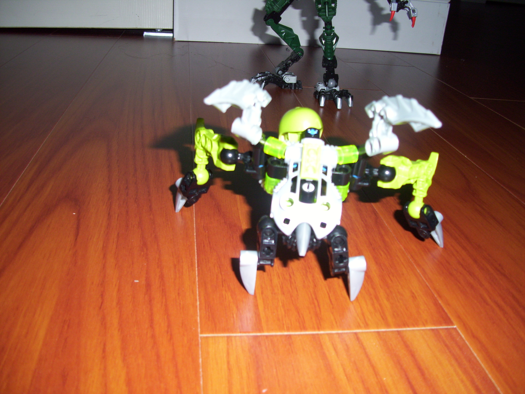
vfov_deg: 41.8
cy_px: 197
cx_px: 262
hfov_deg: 54.0
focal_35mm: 34
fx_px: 516
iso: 80
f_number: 2.9
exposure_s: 1/40
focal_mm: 5.7
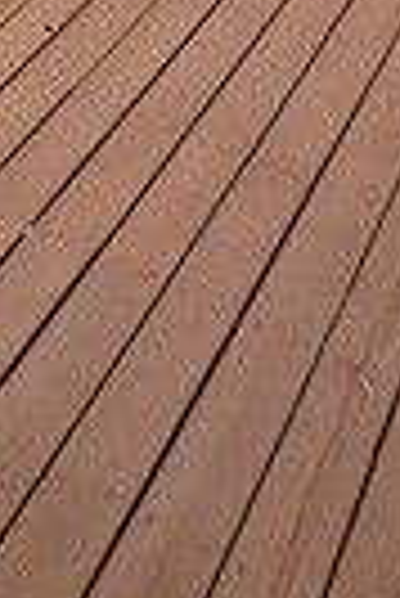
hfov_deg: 20.3
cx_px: -4
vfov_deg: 23.8
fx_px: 1080
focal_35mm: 65
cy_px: -324
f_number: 2.2
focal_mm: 2.2
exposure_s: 1/719
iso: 80
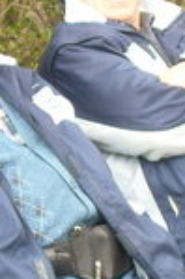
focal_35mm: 245
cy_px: 139
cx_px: 179
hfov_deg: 5.6
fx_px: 1893
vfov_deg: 8.4
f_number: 3.8
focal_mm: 12.5
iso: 50
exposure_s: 1/30
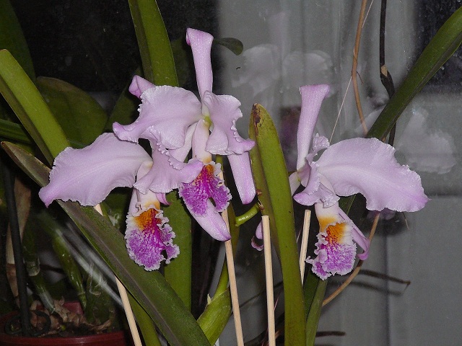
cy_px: 173
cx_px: 231
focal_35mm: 190
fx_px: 2536
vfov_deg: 7.8
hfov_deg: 10.4
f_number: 4.1
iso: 200
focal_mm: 28.2
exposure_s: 1/30
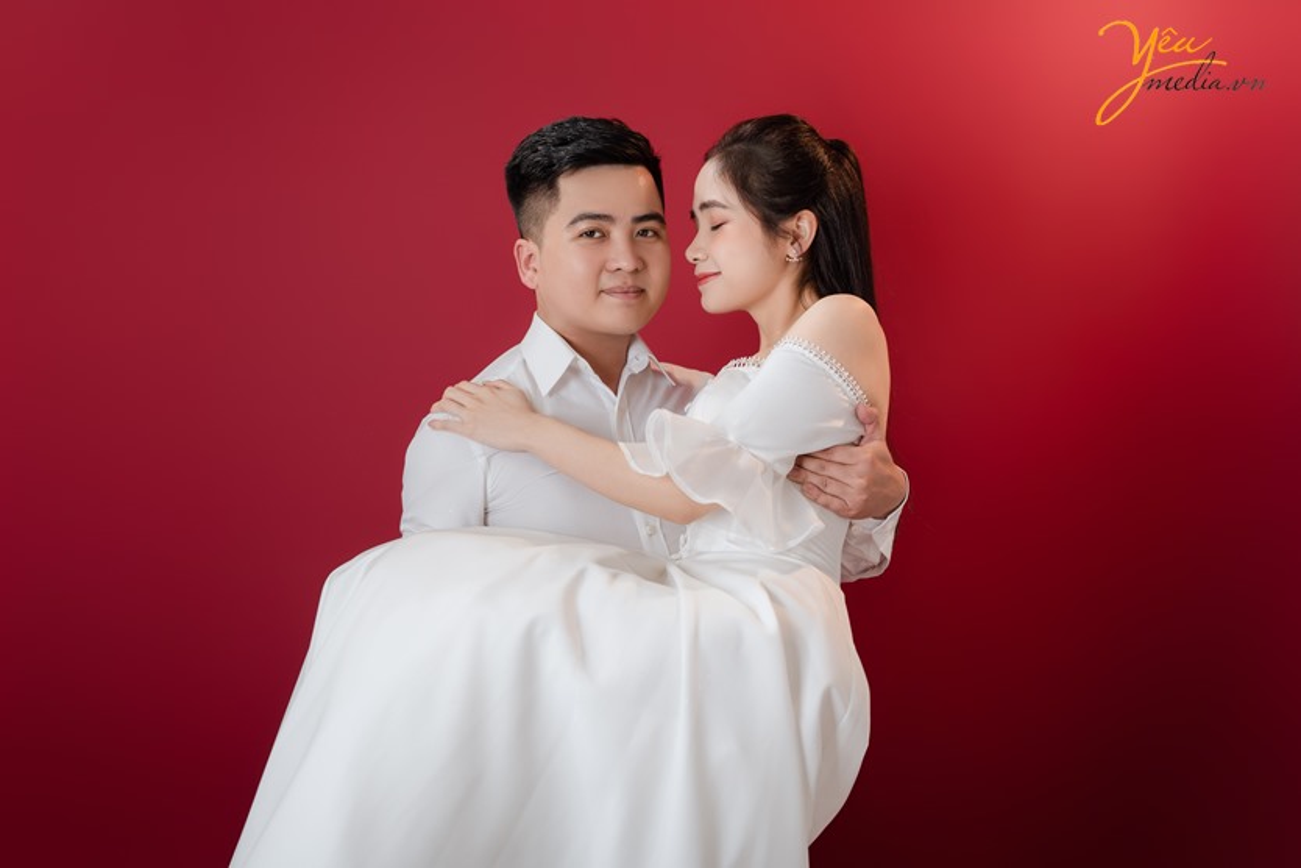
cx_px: 650
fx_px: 1875
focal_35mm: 52
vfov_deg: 26.0
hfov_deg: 38.3
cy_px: 434
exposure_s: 1/100
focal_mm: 51.9
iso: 50
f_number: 3.2
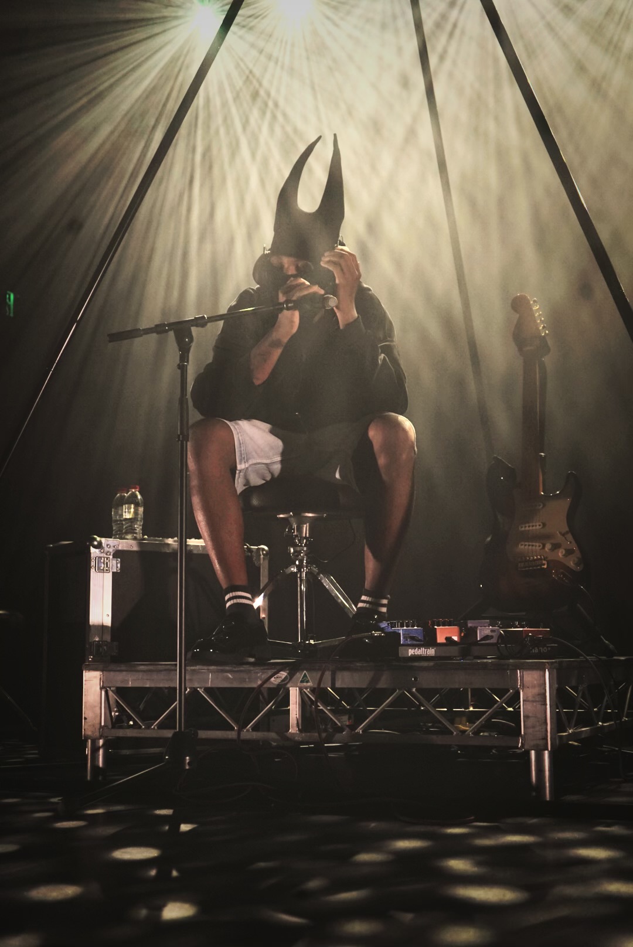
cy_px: 474
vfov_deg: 43.6
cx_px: 316
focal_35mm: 45
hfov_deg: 29.9
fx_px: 1185
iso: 2000
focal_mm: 45
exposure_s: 1/100
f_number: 4.5
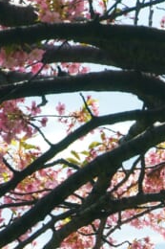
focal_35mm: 408
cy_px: 479
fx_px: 2808
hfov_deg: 3.4
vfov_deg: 5.0
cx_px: 227
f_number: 9
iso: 100
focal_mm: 69
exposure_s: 1/200
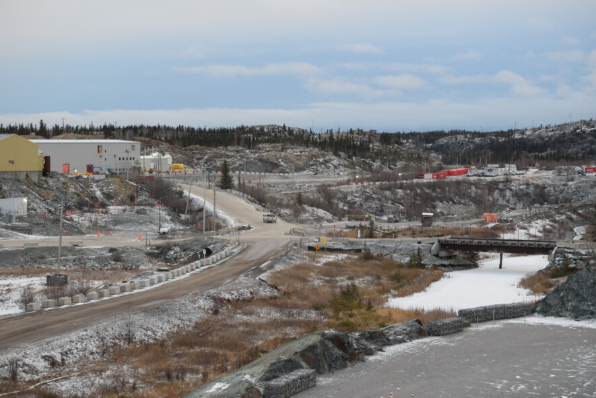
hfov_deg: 24.6
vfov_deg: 16.6
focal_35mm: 82
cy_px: 199
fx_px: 1366
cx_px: 298
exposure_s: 1/125
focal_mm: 55
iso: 400
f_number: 5.6
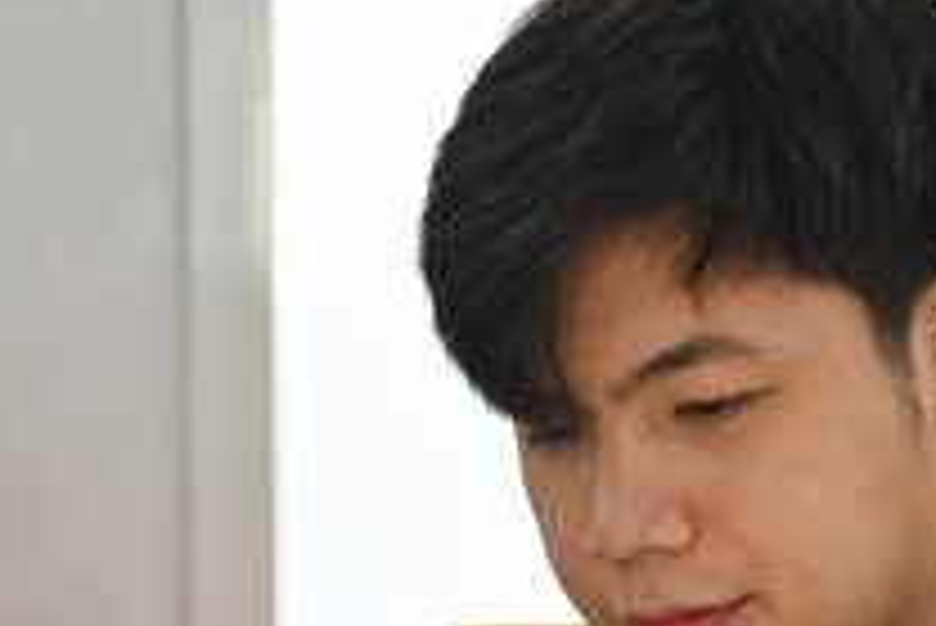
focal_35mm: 147
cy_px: 721
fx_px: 3825
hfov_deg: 14.0
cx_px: 468
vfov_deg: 9.2
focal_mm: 50
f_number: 1.8
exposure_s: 1/800
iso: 500
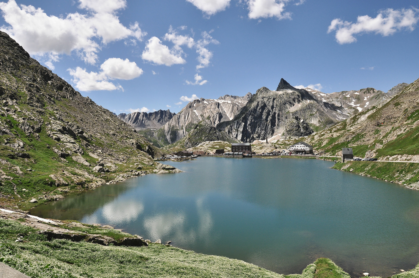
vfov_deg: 47.8
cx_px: 210
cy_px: 139
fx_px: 314
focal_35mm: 27
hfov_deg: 67.4
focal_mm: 18
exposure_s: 1/400
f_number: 13
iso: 200
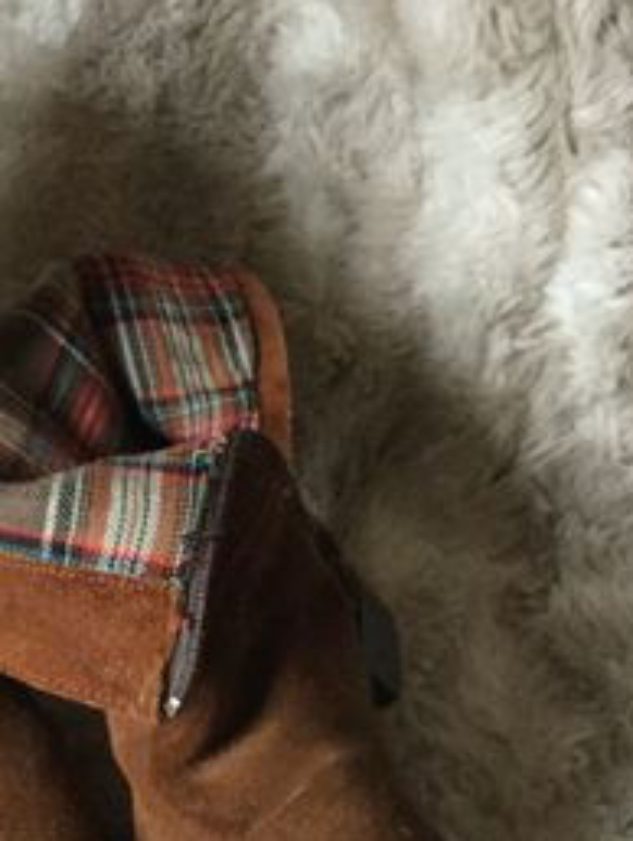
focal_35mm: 72
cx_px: 160
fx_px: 1753
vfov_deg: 26.9
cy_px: 531
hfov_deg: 20.3
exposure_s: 1/17
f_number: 2.4
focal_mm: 3.3
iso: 250
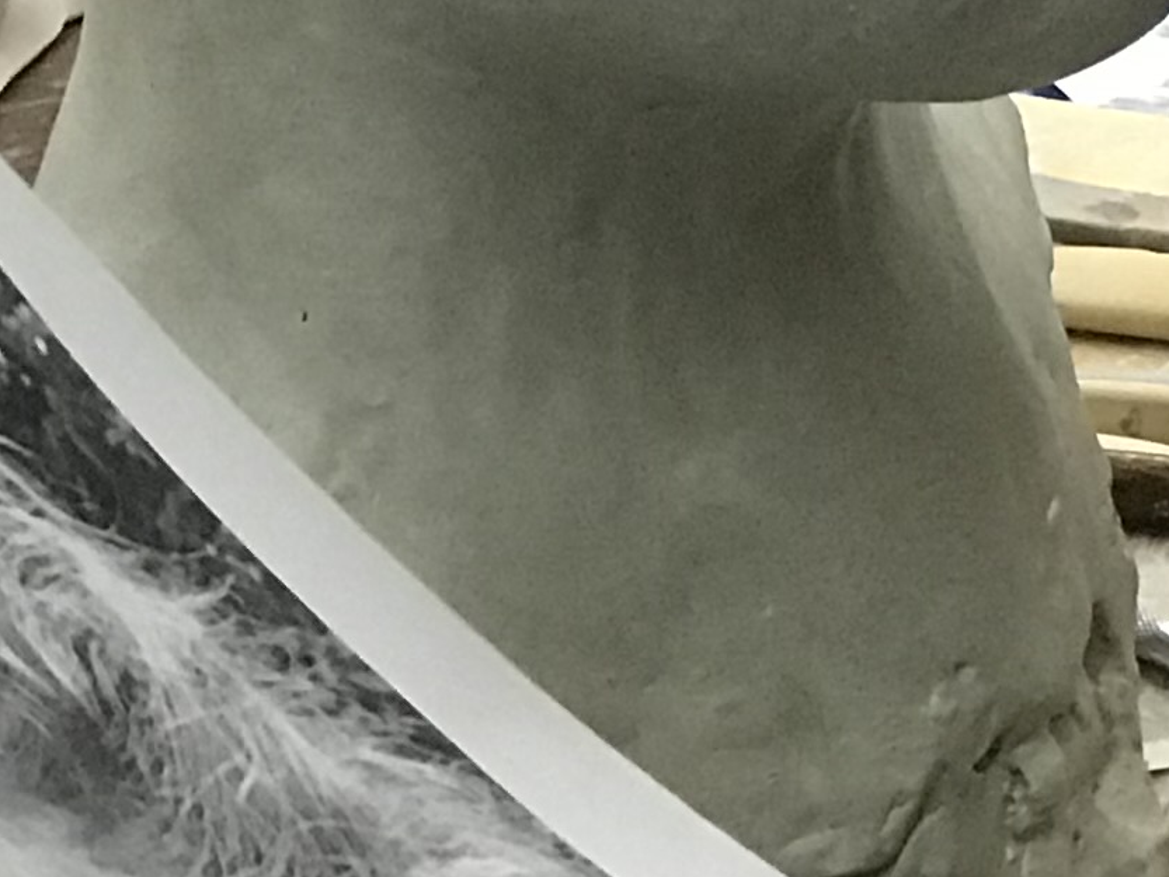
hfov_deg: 7.0
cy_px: -94
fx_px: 9322
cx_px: 1951
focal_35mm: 276
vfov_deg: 5.4
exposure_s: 1/60
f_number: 2.8
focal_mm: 6.6
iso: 160
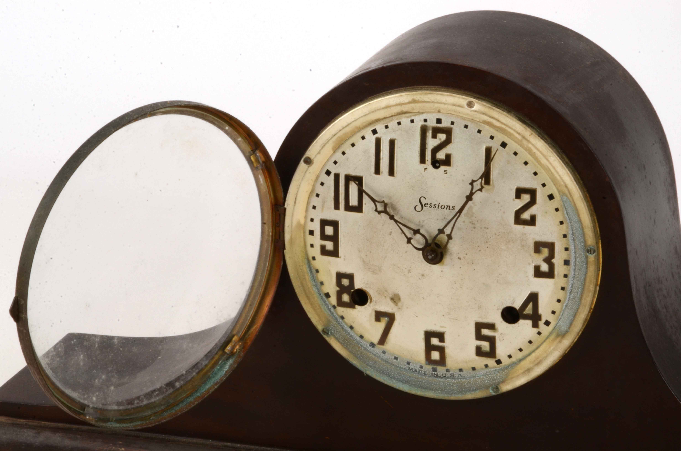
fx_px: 2973
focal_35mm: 158
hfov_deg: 13.1
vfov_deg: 8.7
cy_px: 226
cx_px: 340
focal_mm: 105
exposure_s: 1/125
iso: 250
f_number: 36
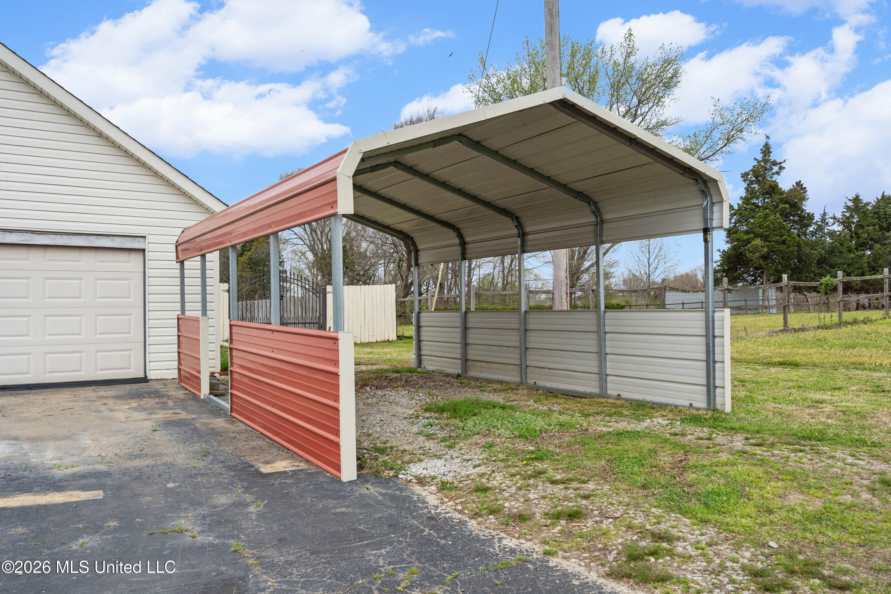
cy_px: 297
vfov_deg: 46.4
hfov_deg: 65.5
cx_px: 446
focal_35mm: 28
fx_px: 693
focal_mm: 28
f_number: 9
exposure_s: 1/500
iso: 800
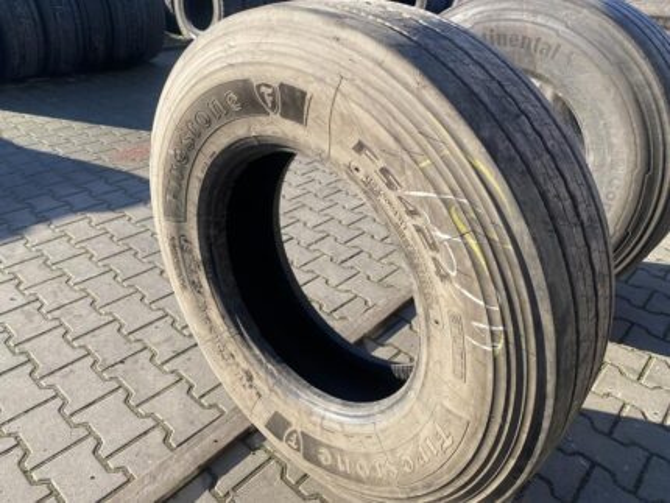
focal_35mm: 26
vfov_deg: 53.1
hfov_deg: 67.3
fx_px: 504
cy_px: 252
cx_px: 335
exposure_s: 1/666
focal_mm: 4.25
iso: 32
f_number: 1.8
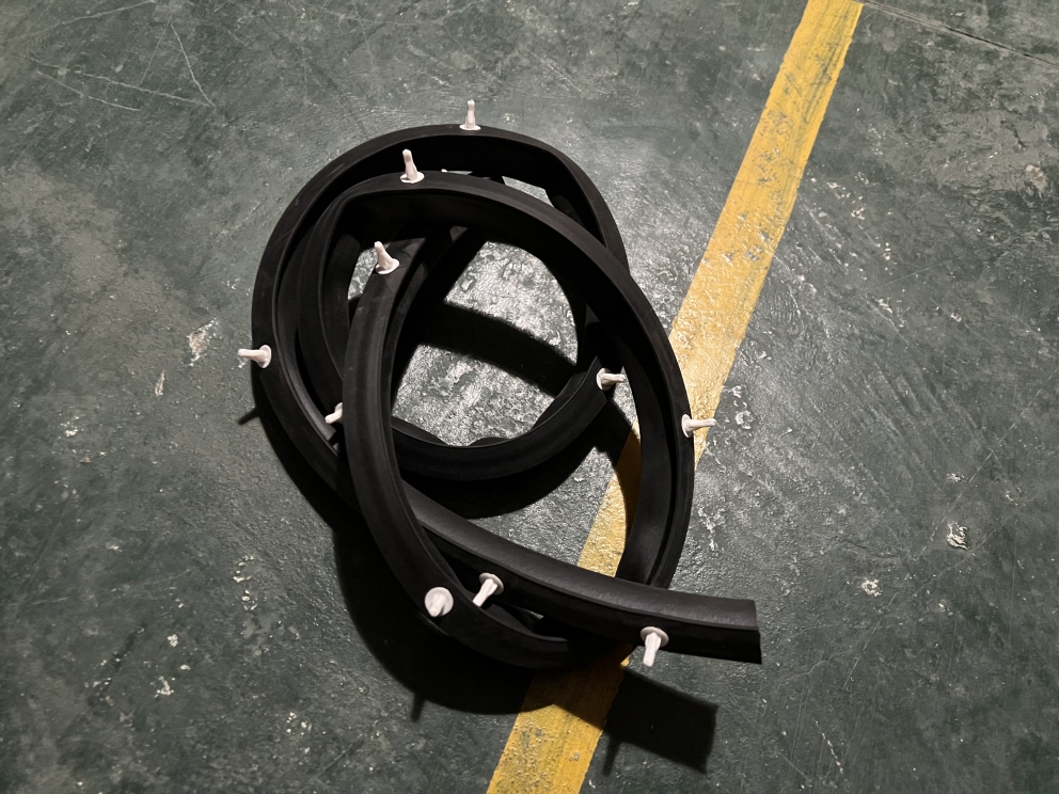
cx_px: 530
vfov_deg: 53.1
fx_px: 795
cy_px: 397
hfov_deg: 67.3
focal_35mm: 26
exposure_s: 1/32
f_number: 1.5
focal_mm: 5.7
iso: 640
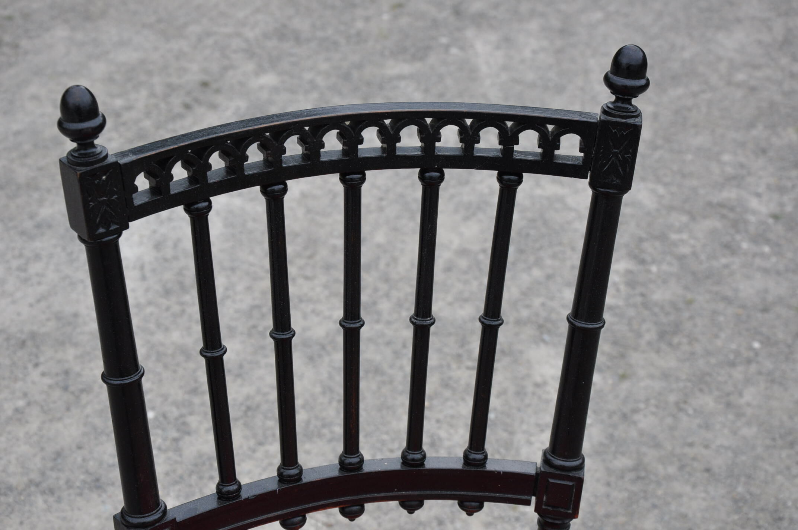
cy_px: 265
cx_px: 399
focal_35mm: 93
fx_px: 2059
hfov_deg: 21.9
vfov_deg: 14.7
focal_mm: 62
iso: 500
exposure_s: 1/320
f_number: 9
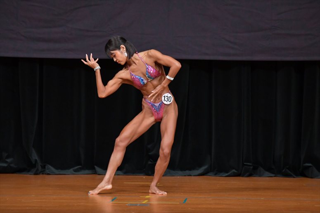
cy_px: 106
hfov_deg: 6.5
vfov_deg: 4.4
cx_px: 160
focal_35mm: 315
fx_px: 2799
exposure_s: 1/400
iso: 4000
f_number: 5.6
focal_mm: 210
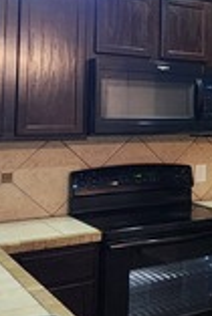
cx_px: 321
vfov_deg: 35.8
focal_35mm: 55
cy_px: 101
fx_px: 485
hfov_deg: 20.8
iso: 320
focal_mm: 2.2
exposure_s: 1/30
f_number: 2.2
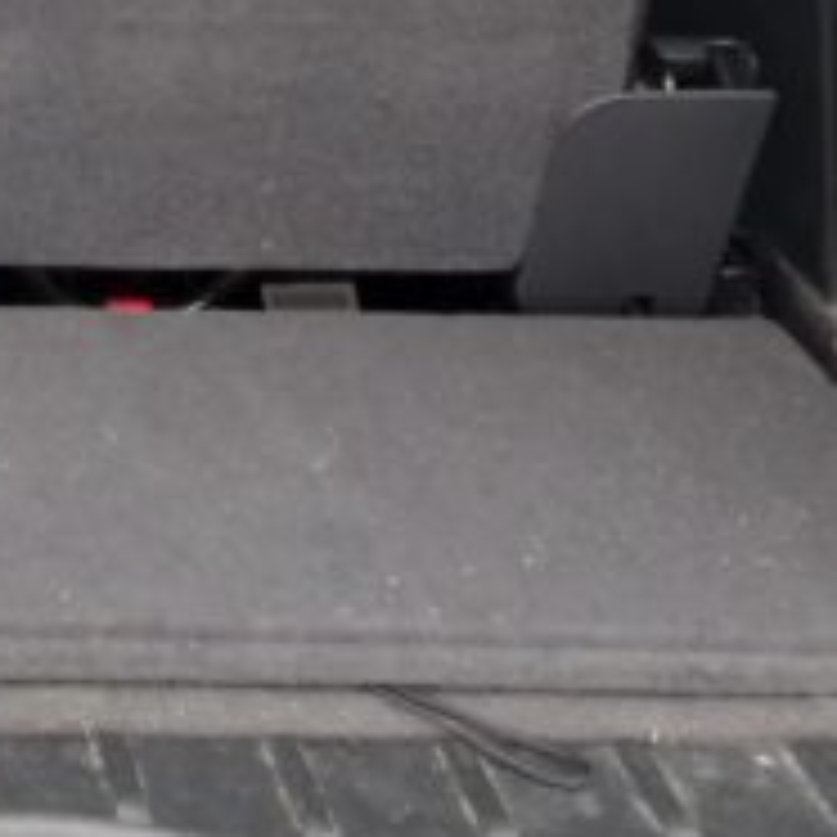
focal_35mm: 95
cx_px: -495
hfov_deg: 16.4
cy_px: -382
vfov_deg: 16.8
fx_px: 2599
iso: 50
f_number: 2
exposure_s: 1/50
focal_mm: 4.6
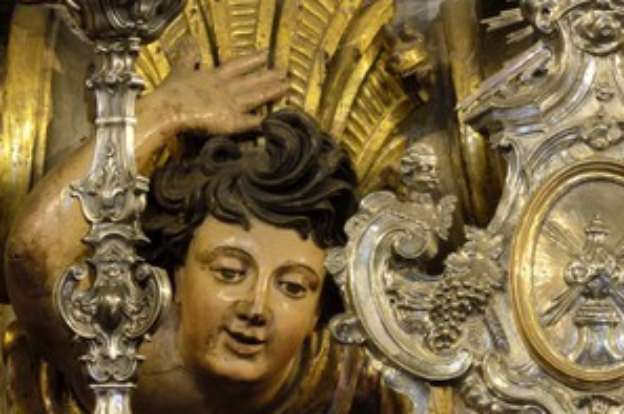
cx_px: 396
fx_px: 6628
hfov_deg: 5.4
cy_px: 254
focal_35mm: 383
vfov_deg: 3.6
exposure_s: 8
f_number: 16
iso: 100
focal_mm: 180
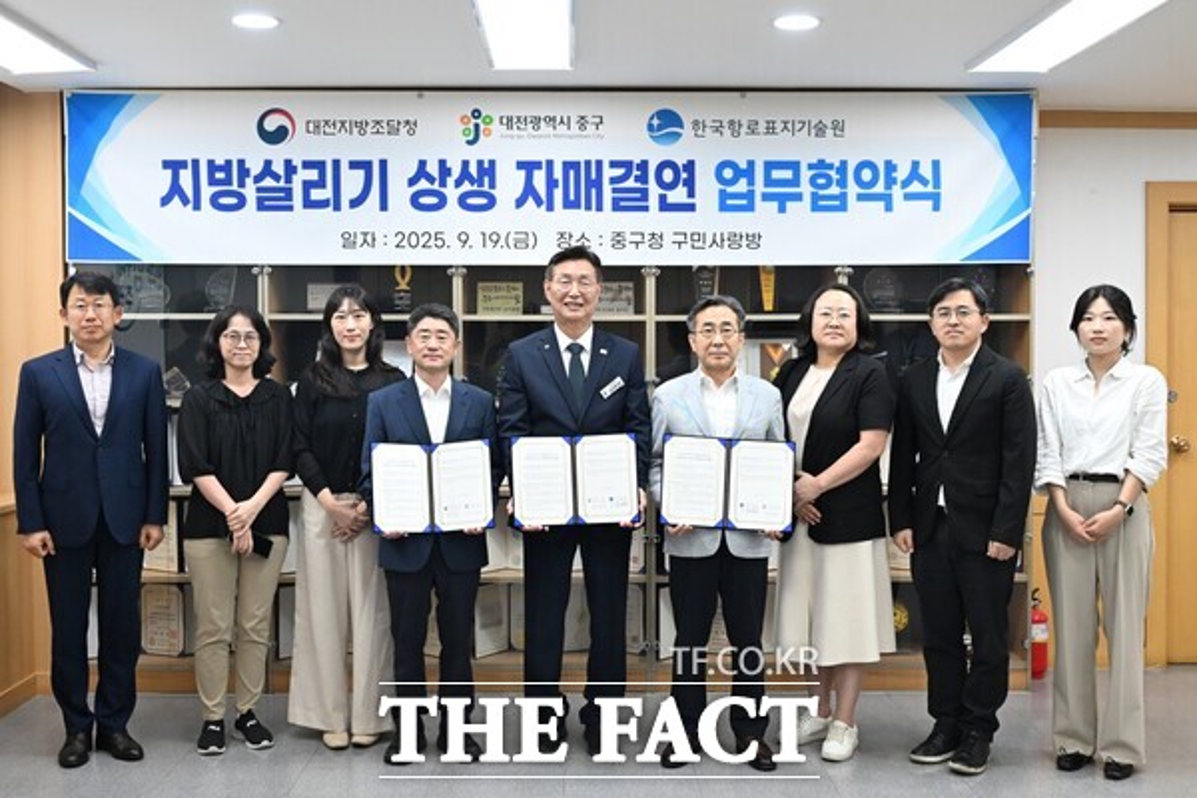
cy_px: 399
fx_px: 1164
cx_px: 598
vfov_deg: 37.9
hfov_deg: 54.4
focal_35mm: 35
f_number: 5.6
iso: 3200
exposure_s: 1/200
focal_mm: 35
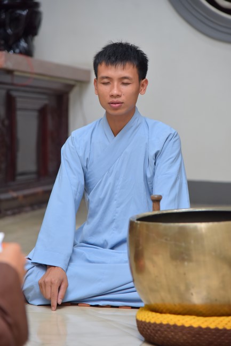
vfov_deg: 17.1
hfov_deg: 11.4
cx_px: 116
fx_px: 1156
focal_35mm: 120
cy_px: 173
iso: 1000
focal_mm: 120
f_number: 4
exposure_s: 1/100
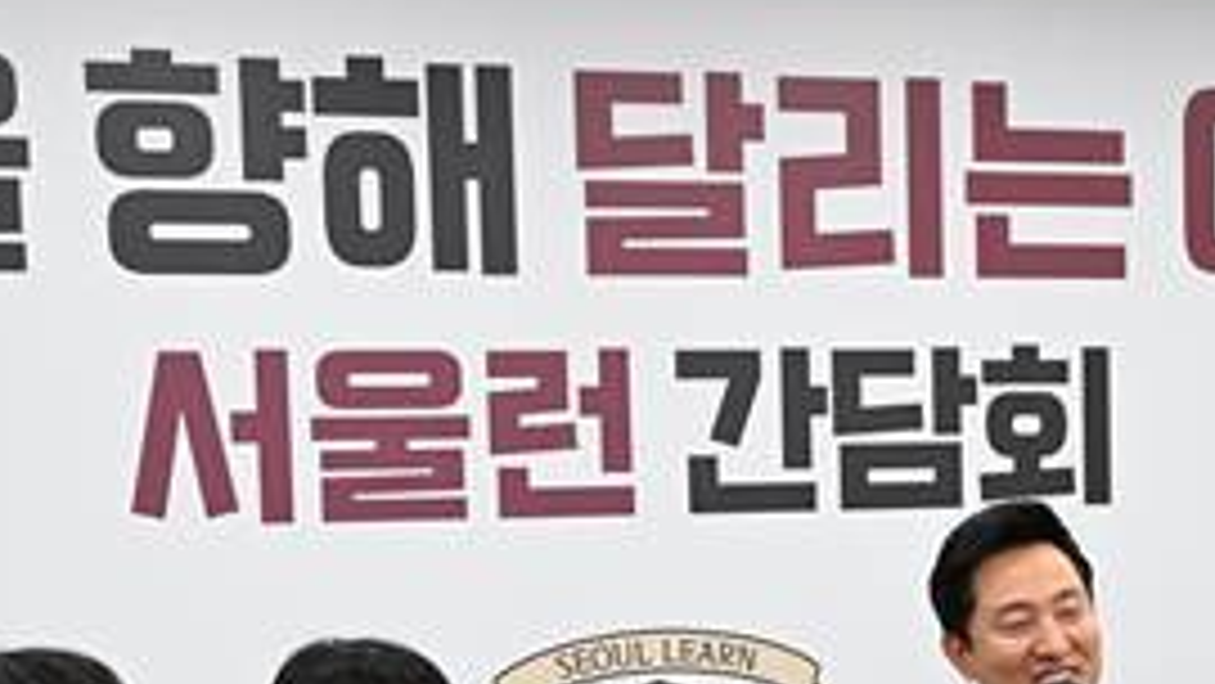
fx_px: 3287
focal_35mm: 102
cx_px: 909
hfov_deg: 20.8
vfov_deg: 11.6
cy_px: 898
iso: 4000
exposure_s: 1/200
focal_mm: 41
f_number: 5.6
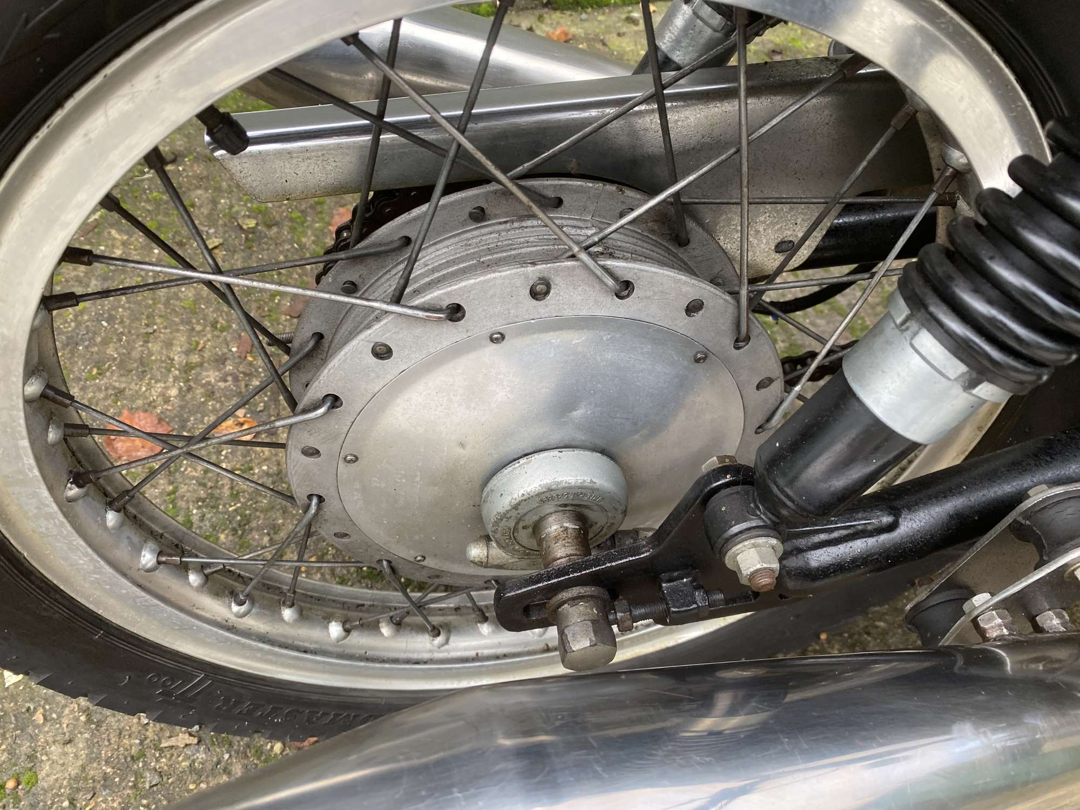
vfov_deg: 53.1
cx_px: 540
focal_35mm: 26
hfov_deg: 67.3
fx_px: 811
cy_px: 405
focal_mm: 4.25
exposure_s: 1/121
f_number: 1.8
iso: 100
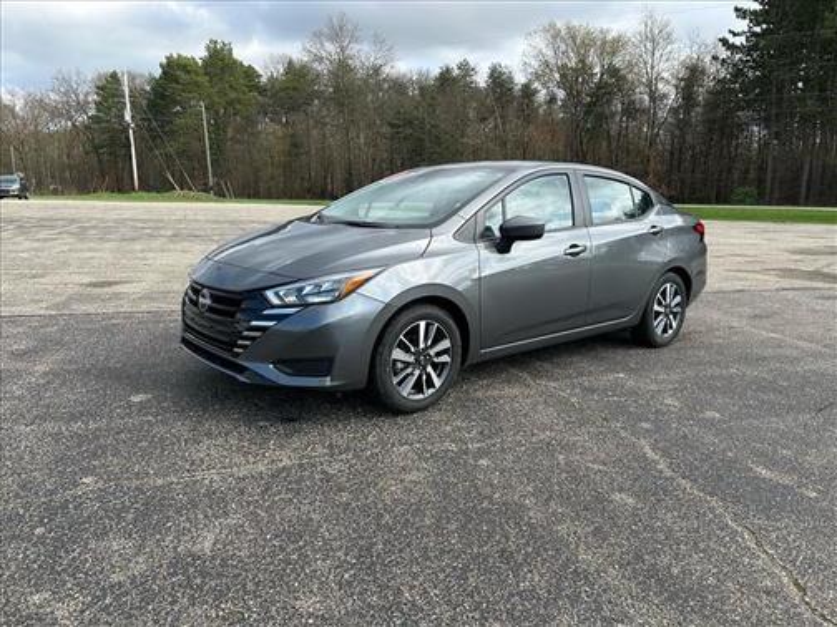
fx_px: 629
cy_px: 314
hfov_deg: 67.3
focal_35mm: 26
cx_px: 418
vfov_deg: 53.1
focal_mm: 5.7
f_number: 1.5
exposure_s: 1/1779
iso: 50
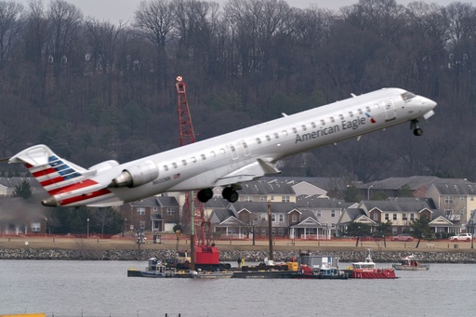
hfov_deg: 2.5
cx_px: 238
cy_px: 158
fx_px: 11102
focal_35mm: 840
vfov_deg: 1.6
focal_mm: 840
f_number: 5.6
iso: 250
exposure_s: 1/500
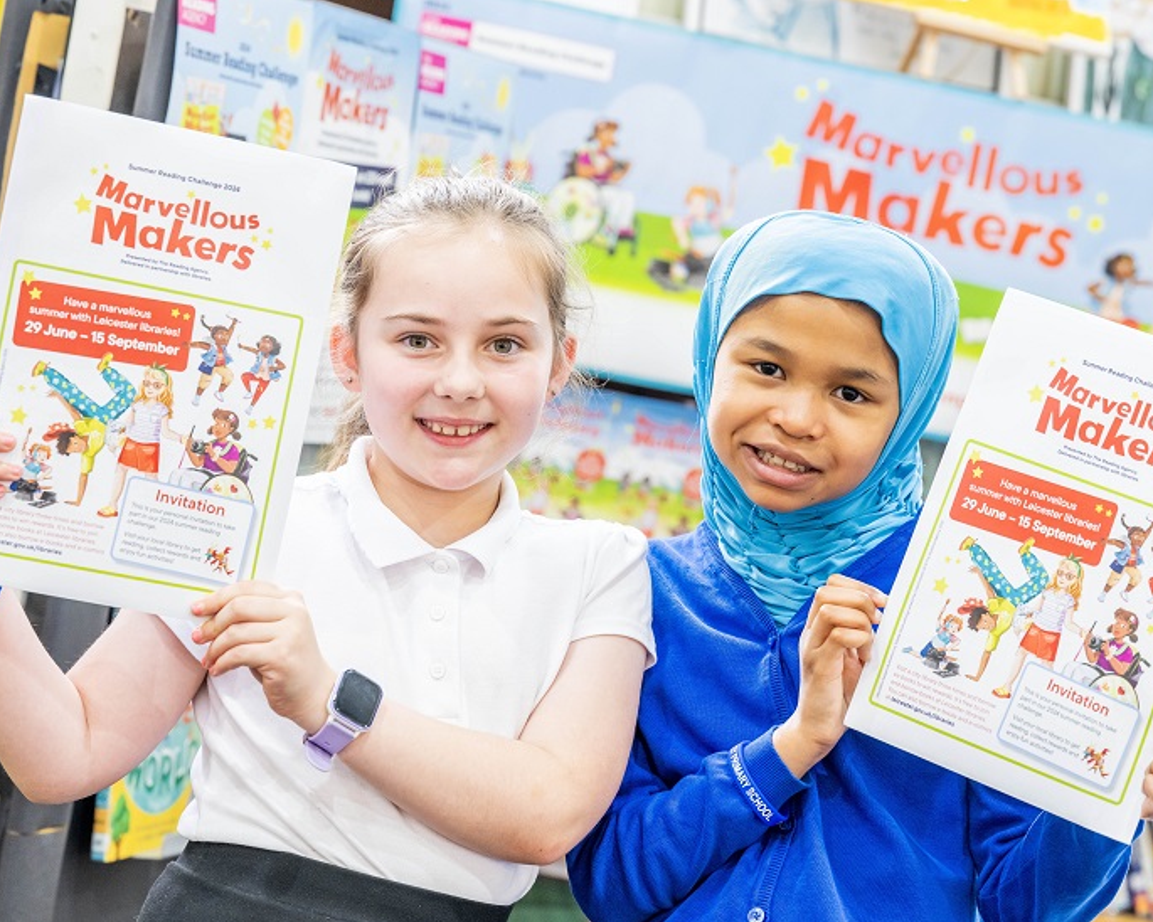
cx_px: 581
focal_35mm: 103
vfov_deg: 15.0
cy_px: 462
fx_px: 3515
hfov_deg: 18.6
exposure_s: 1/80
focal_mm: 91
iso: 1600
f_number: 5
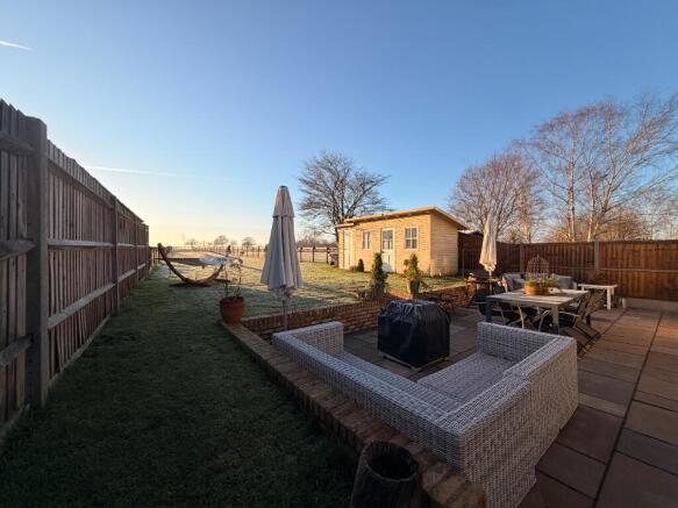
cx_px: 339
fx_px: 274
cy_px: 254
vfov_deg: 85.7
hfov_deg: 102.1
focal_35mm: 14
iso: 40
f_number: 2.2
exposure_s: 1/651
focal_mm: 2.22
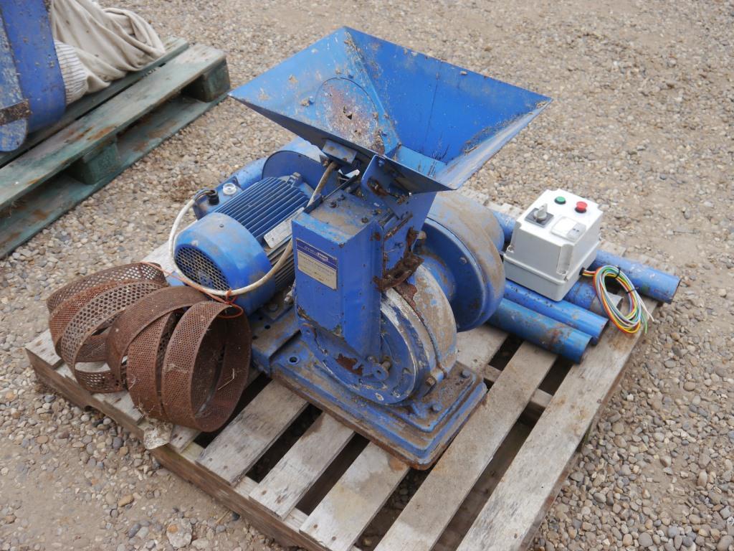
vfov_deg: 39.7
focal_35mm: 36
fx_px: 763
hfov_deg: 51.4
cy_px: 276
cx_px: 367
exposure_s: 1/160
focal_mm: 18
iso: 160
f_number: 5
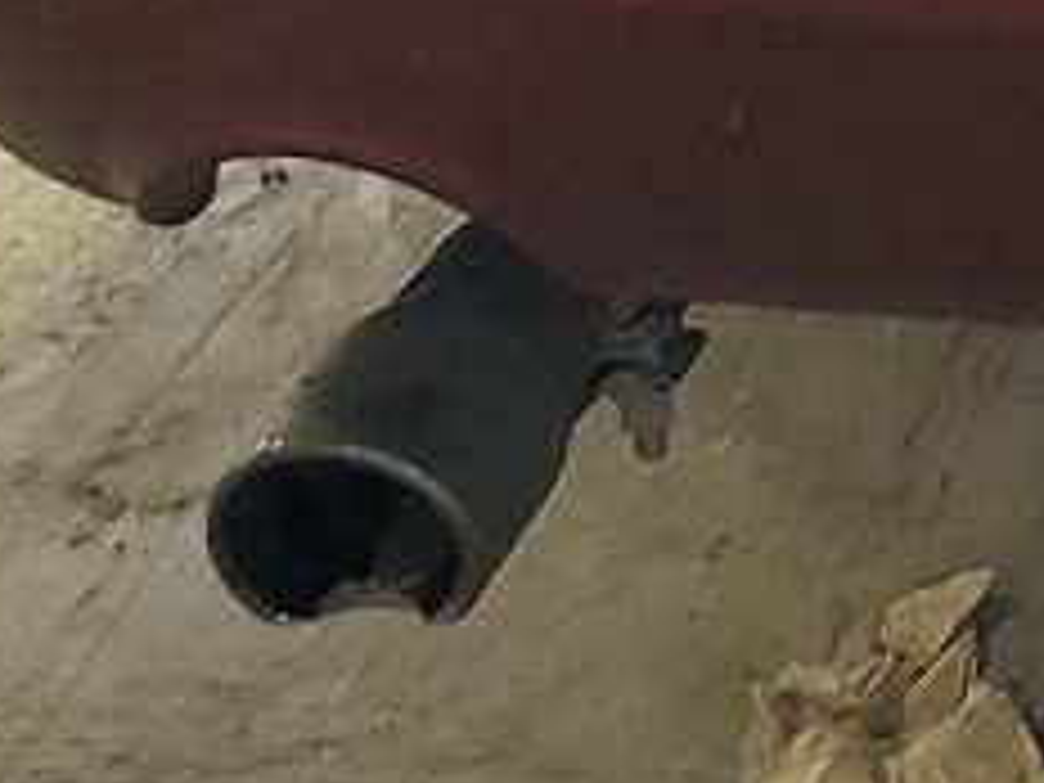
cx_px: 2452
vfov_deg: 7.7
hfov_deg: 9.8
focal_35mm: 179
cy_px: -1066
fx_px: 5399
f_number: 1.5
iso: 82
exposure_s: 1/60.2
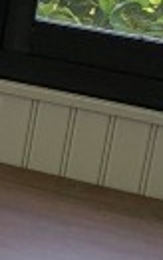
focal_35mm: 215
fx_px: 1526
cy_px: -2
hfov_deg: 5.0
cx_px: -636
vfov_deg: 9.7
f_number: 1.8
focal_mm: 4.25
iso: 25
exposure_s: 1/268
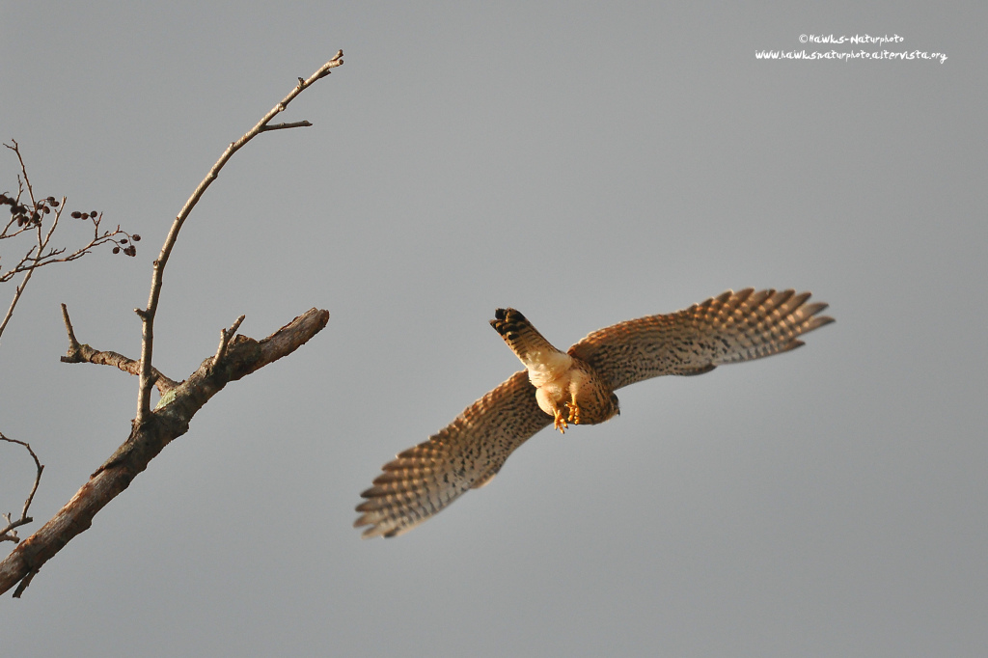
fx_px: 20576
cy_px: 329
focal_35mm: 750
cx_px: 494
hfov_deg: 2.8
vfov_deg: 1.8
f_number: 6.3
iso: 800
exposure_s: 1/1600
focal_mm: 500
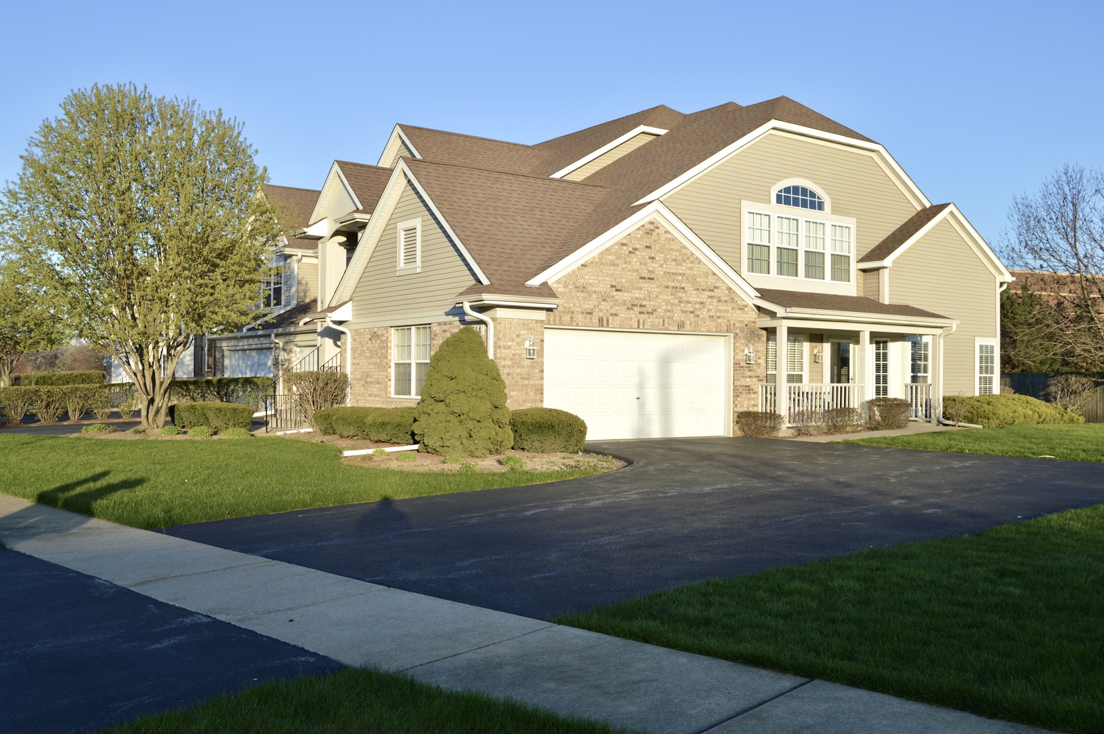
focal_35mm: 33
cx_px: 552
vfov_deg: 39.9
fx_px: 1011
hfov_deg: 57.3
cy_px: 367
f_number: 7.1
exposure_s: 1/200
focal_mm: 22
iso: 100
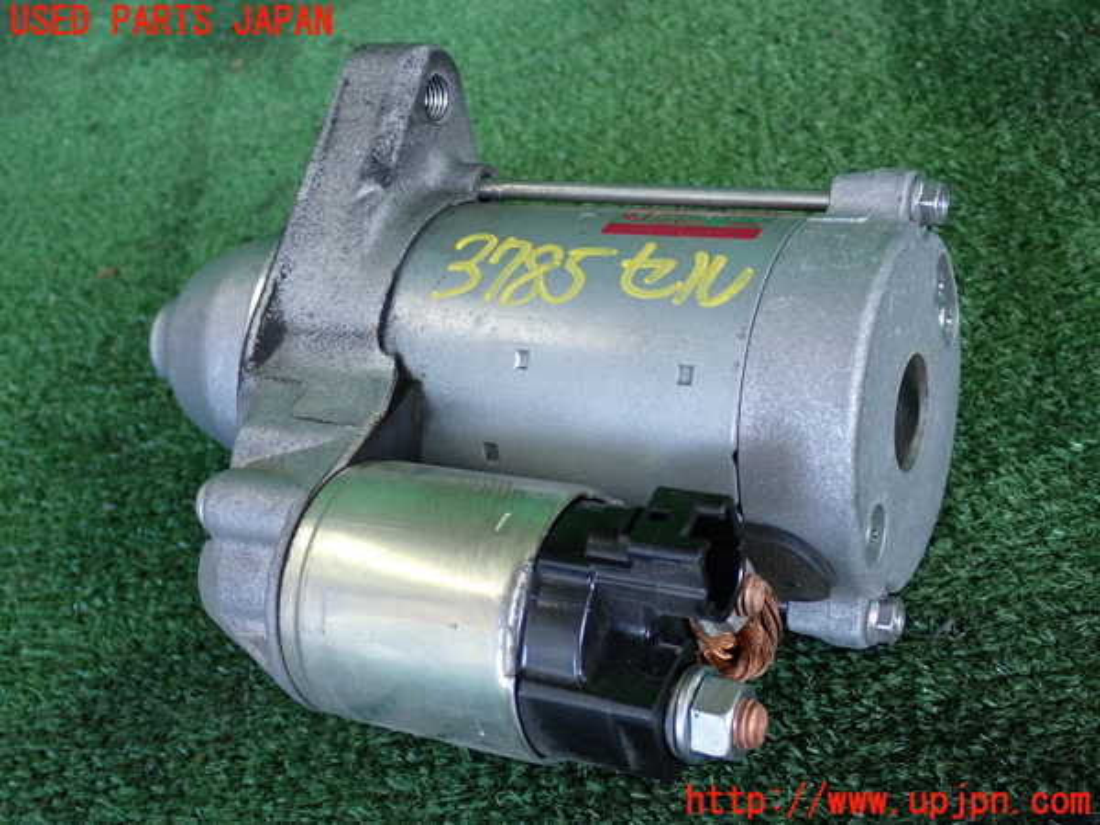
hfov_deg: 40.4
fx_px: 1494
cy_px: 412
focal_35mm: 47
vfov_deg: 30.9
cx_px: 550
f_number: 3.1
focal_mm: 8.4
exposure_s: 1/125
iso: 500
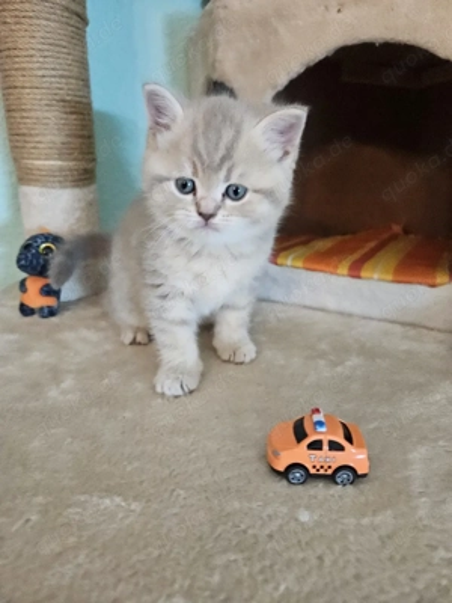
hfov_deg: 58.9
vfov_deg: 73.9
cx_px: 226
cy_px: 302
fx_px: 400
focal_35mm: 23
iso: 640
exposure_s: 1/40.2
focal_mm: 5.4
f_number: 1.8
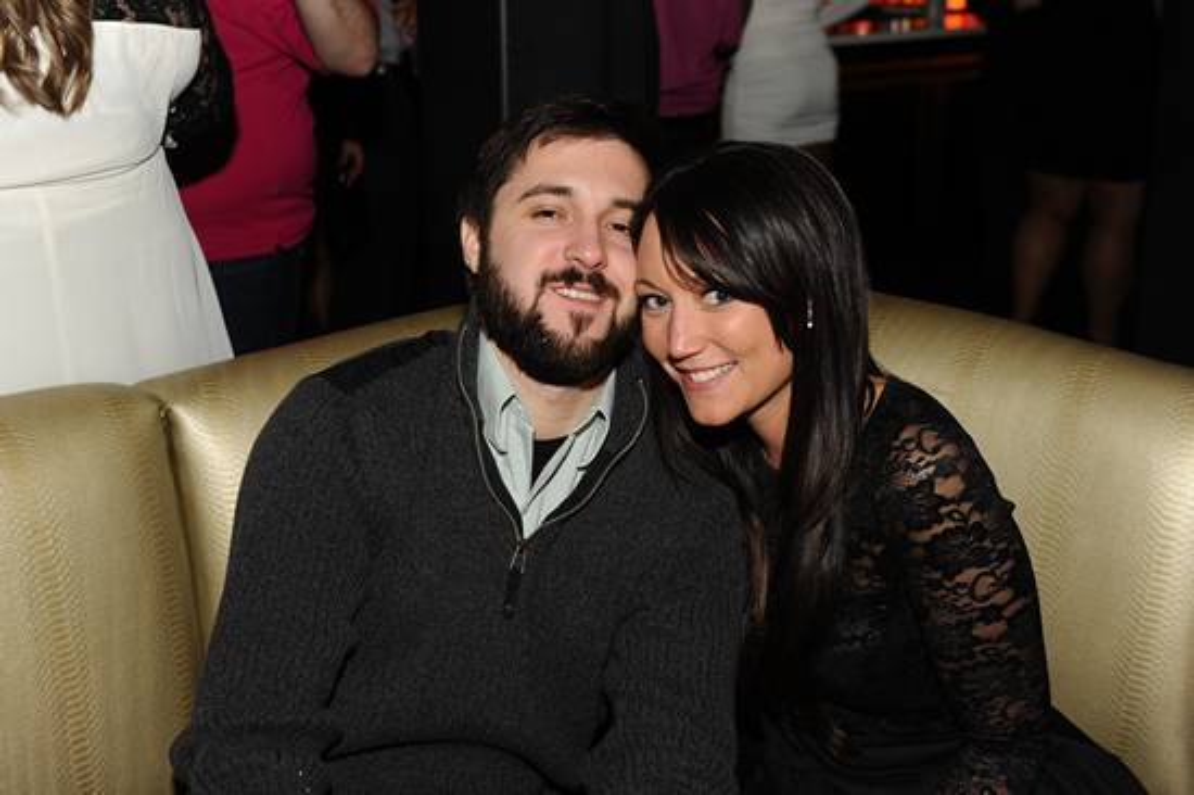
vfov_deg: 26.0
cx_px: 597
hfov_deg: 38.2
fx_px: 1724
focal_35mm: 52
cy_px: 398
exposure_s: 1/250
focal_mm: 52
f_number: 5.6
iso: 800
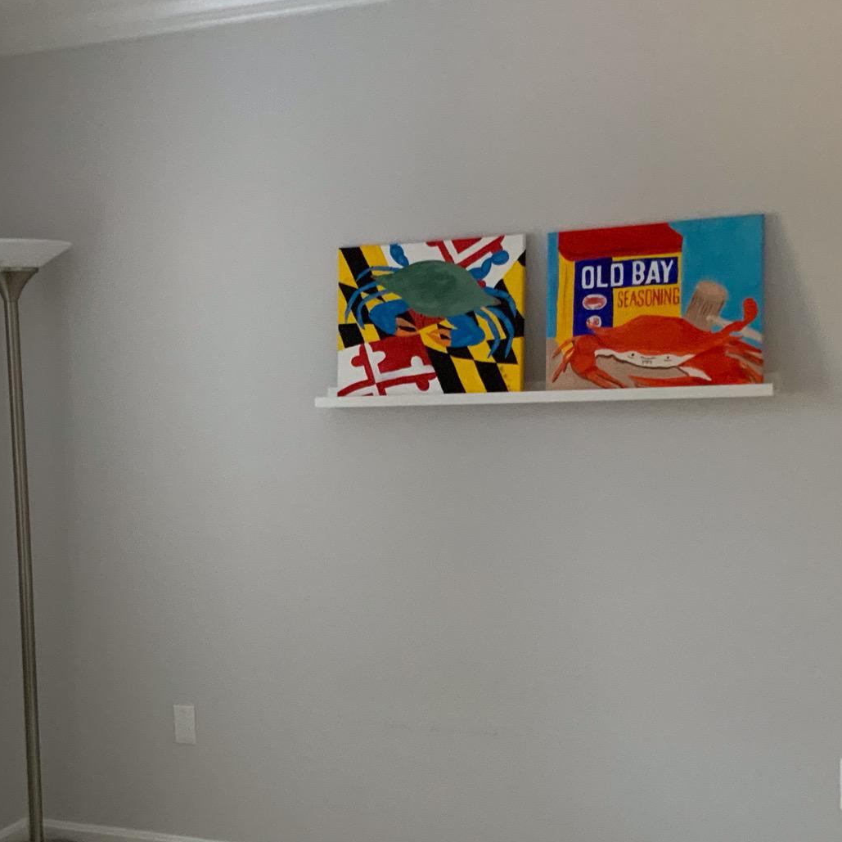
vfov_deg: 33.3
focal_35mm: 51
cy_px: 494
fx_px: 1403
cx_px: 349
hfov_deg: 33.3
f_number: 1.8
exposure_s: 1/60
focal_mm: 3
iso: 200
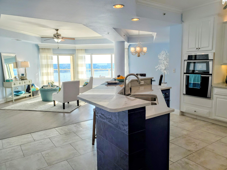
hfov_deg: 67.3
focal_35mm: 26
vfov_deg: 53.1
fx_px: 170
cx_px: 114
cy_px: 85
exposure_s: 1/265
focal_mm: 4.3
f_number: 2.4
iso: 50
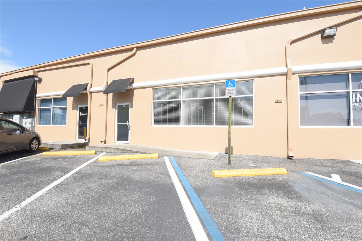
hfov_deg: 100.4
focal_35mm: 15
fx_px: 151
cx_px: 181
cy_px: 120
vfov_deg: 77.3
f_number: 8
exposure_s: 1/250
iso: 200
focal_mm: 10
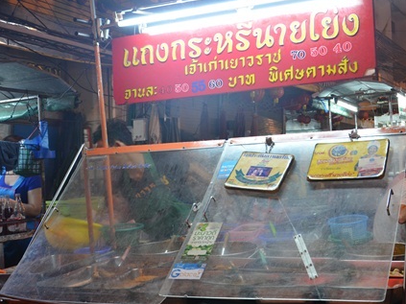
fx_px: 575
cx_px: 265
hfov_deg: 38.6
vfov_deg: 29.7
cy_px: 145
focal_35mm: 49
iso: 640
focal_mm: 24
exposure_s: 1/20
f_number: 4.5
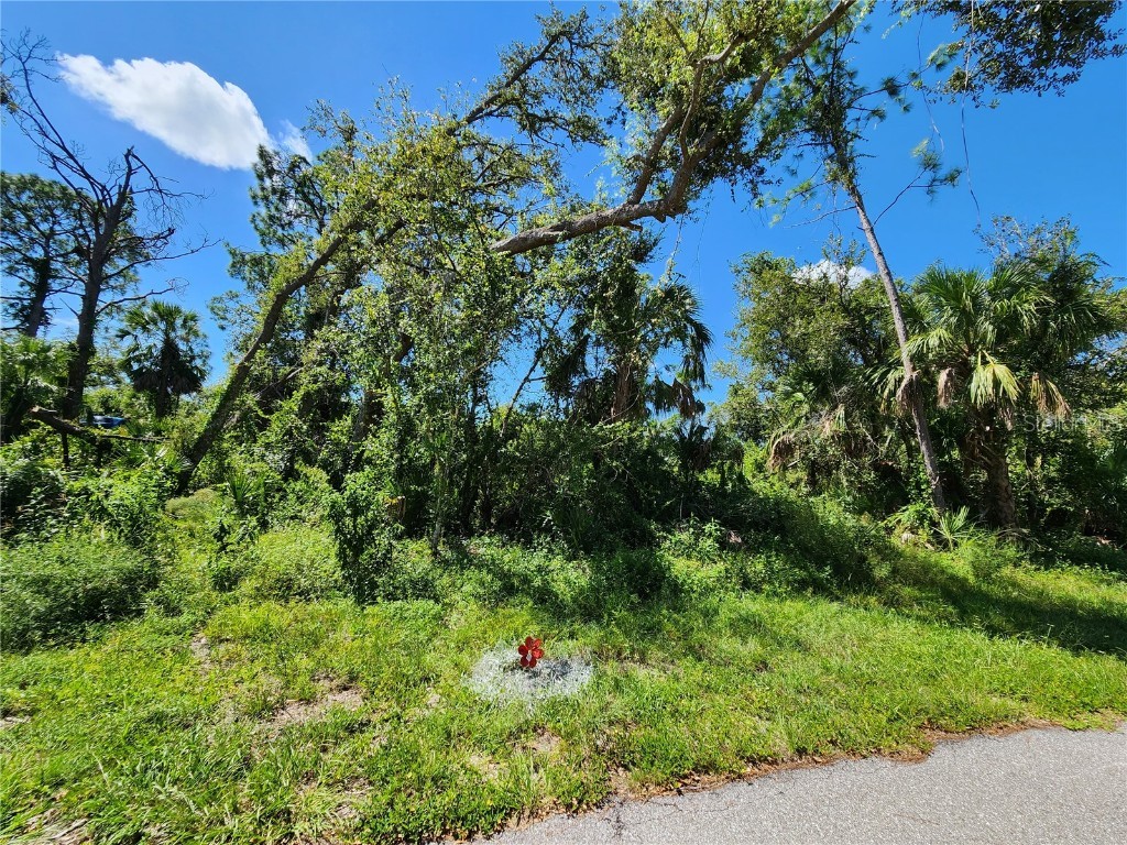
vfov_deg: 89.9
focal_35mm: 13
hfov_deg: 106.2
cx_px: 564
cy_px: 422
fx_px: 423
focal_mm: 2.2
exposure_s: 1/1395
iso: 50
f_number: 2.2
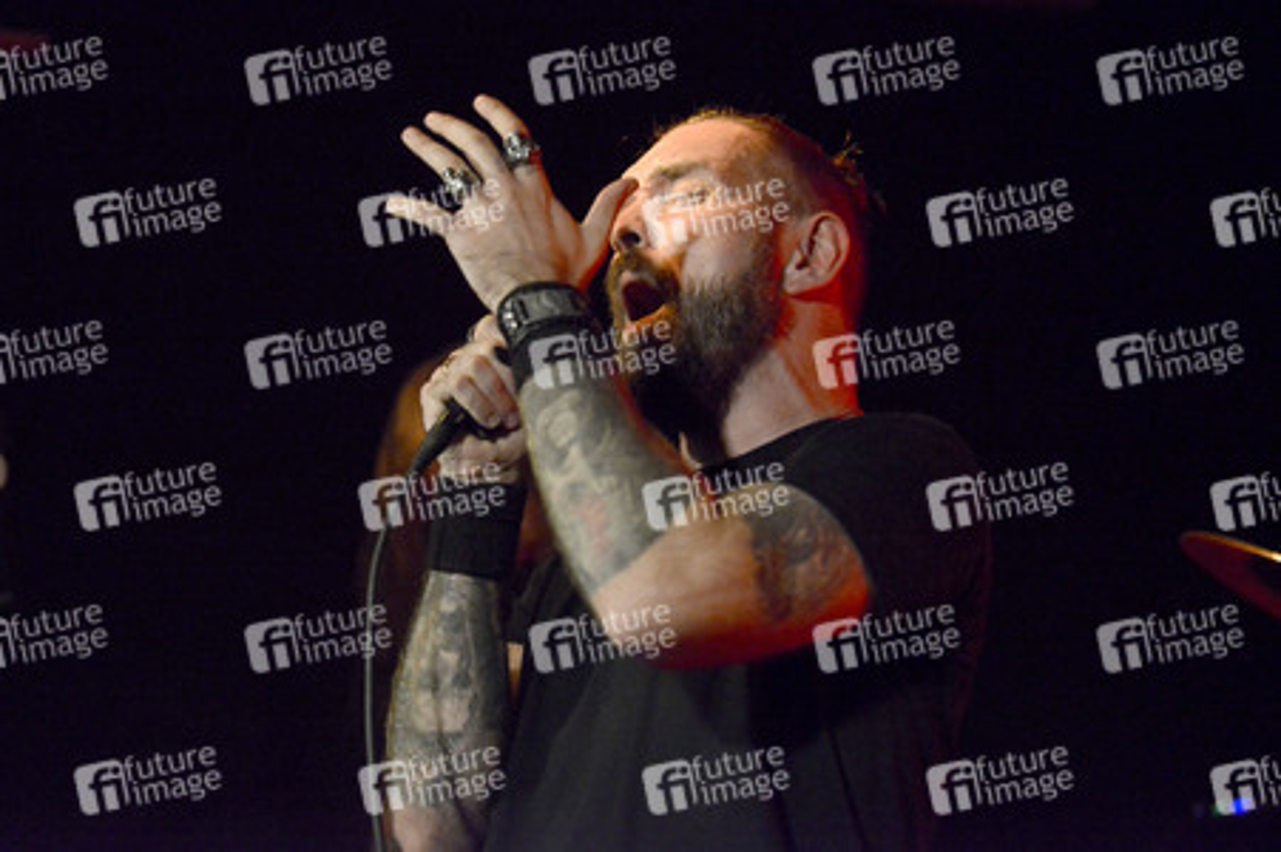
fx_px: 2916
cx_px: 640
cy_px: 426
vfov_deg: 16.6
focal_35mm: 82
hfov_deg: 24.8
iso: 6400
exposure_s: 1/250
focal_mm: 82
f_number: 2.8
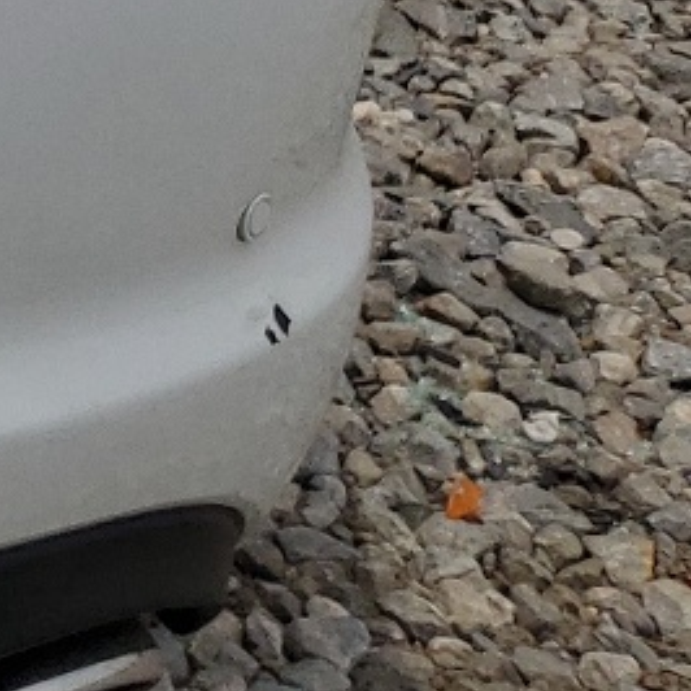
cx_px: -1242
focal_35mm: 138
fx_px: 3117
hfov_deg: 10.1
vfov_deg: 11.9
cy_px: -473
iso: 51
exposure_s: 1/10000
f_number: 1.5
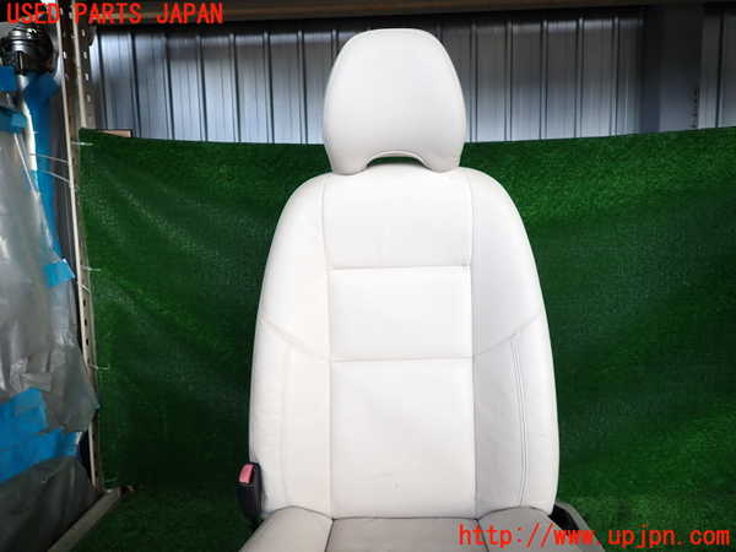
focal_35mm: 25
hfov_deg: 69.4
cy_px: 276
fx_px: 532
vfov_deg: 54.9
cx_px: 368
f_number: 2
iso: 100
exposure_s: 1/200
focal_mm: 4.5
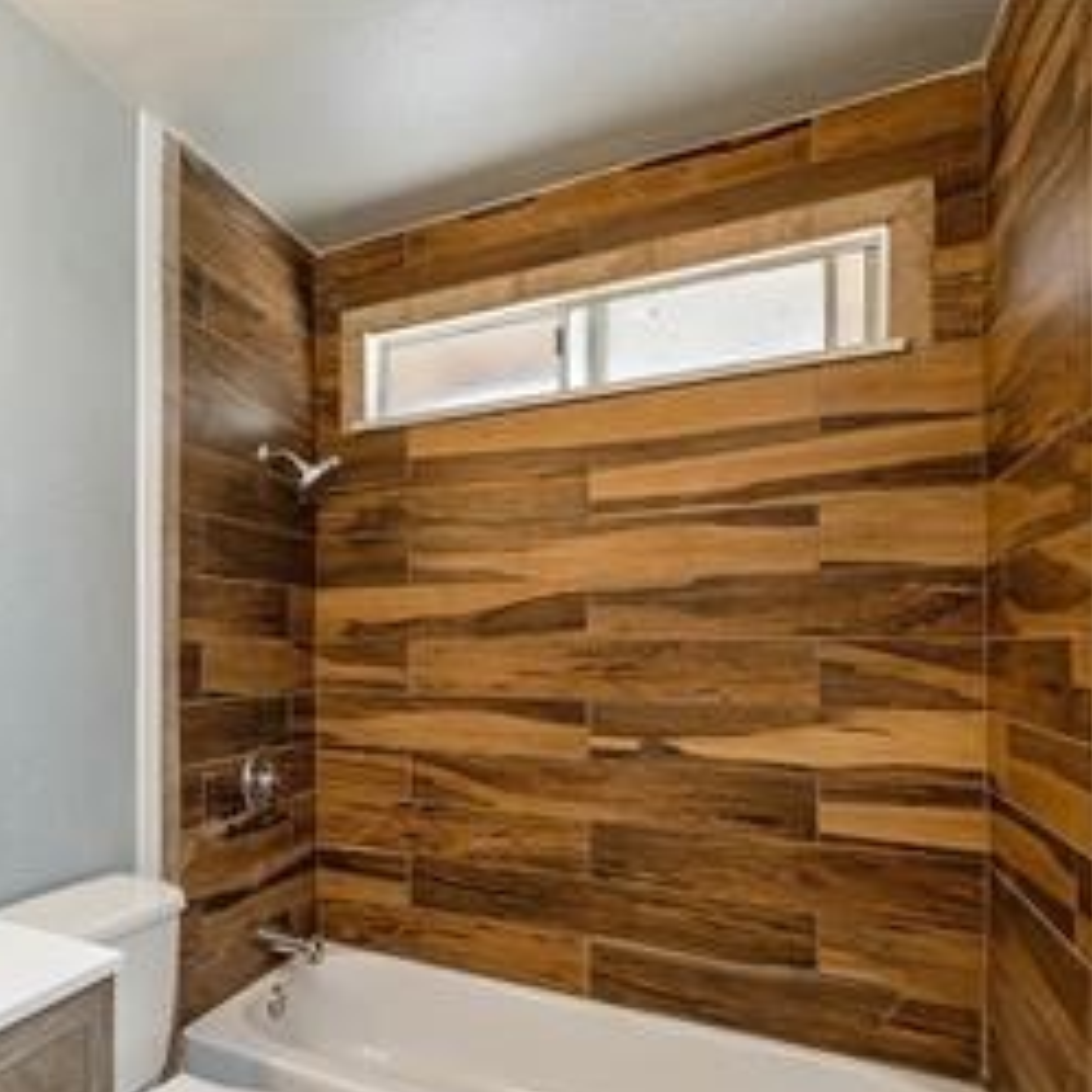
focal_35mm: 23
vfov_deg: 66.7
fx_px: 821
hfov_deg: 60.8
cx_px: 193
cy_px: 645
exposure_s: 1/30
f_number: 6.4
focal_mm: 10
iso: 800
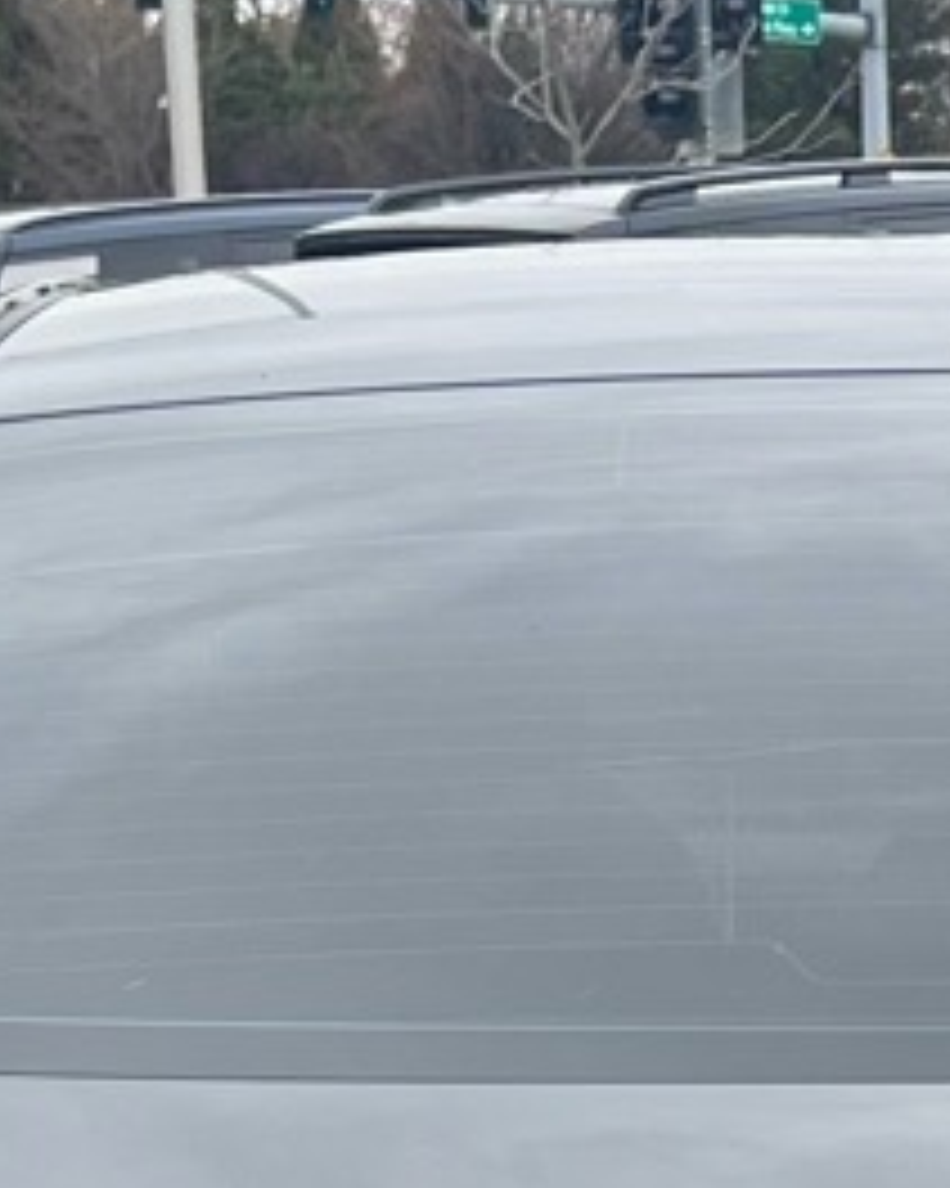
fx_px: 5416
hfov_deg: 9.9
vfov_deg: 11.4
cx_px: 1054
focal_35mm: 154
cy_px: 2286
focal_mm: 5.7
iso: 50
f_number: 1.5
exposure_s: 1/827
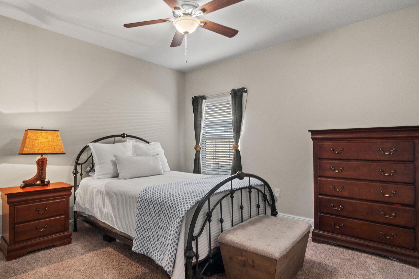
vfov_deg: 60.4
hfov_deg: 81.3
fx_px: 240
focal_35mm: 21
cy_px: 146
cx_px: 169
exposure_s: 4
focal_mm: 11
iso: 400
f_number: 9
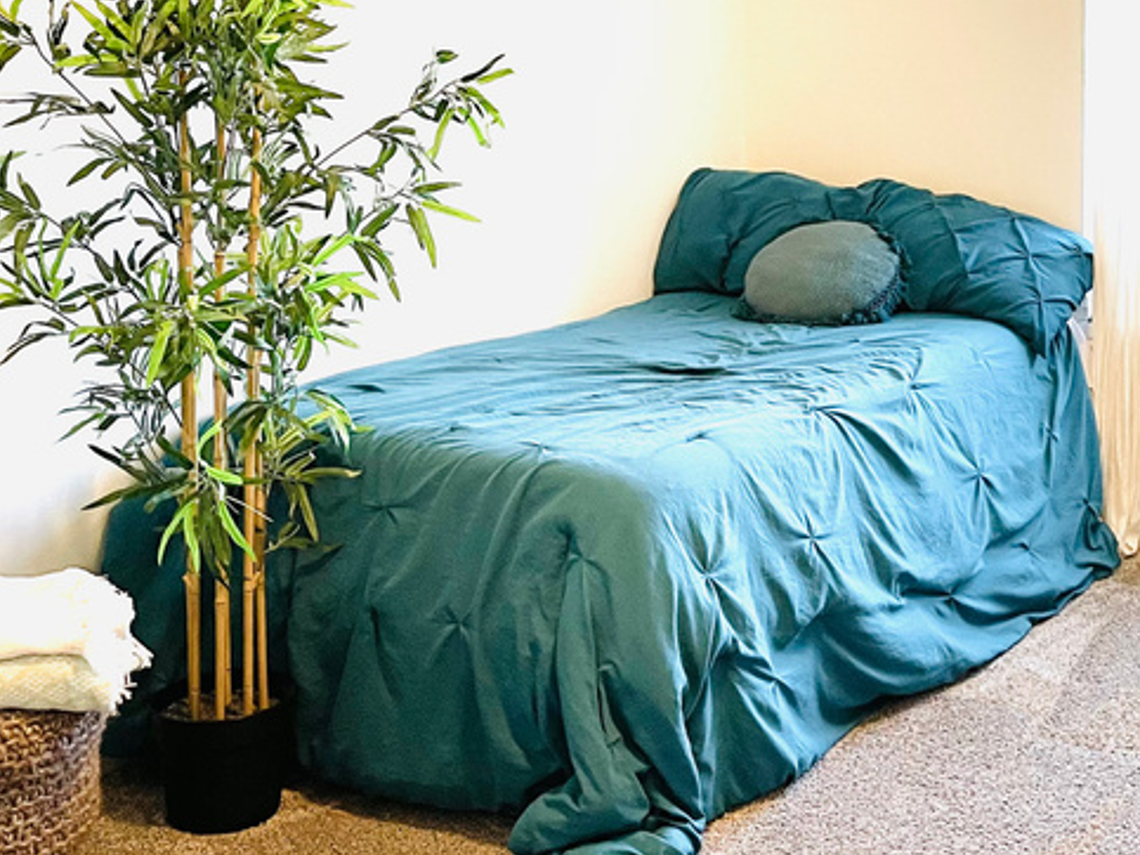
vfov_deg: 26.8
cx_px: 885
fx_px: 1745
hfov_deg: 35.2
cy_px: 137
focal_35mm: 53
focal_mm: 5.1
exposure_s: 1/60
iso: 125
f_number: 1.6
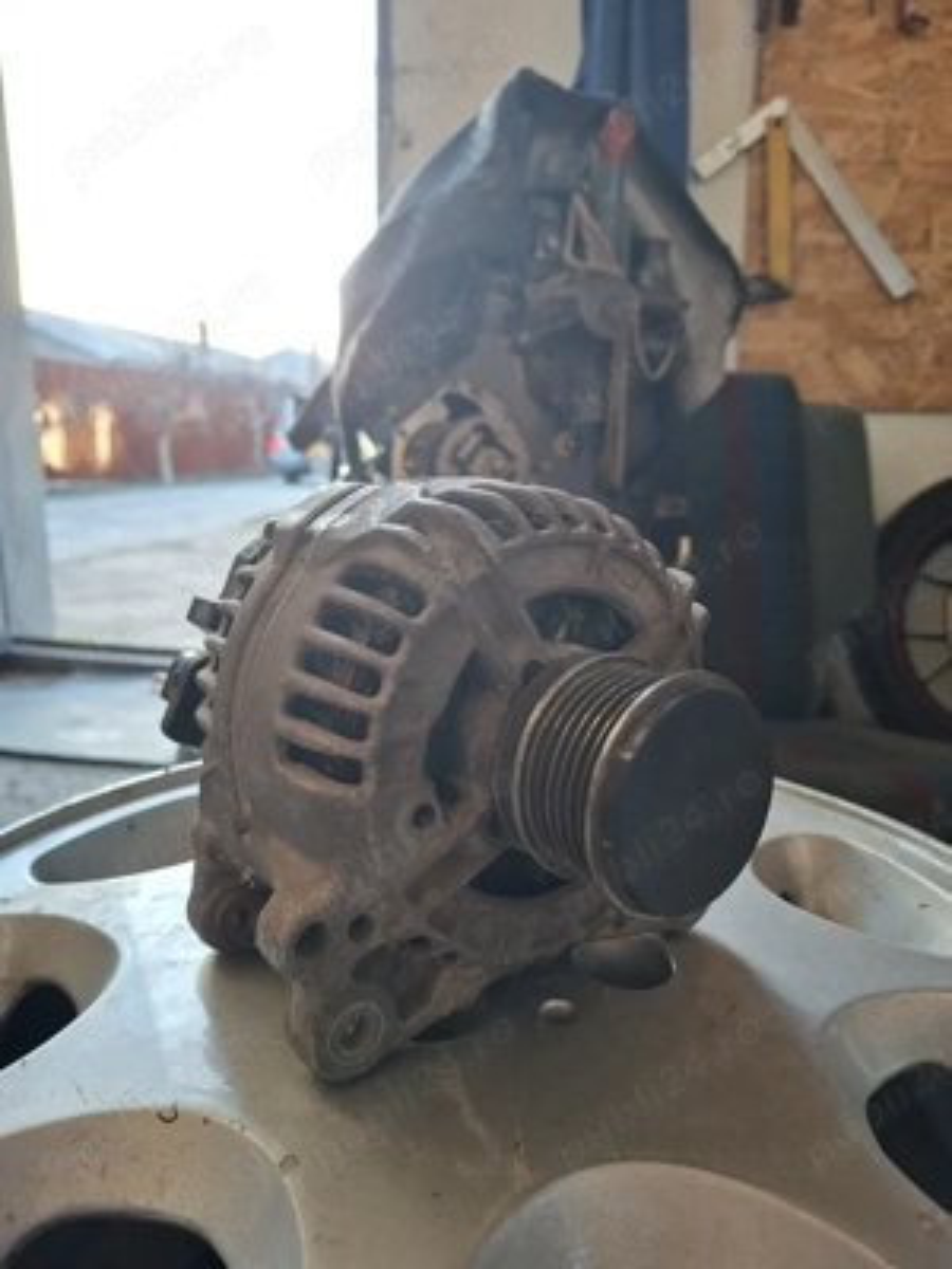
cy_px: 634
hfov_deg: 58.9
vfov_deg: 73.9
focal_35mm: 23
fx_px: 843
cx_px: 476
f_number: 1.8
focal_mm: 5.54
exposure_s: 1/100
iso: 250
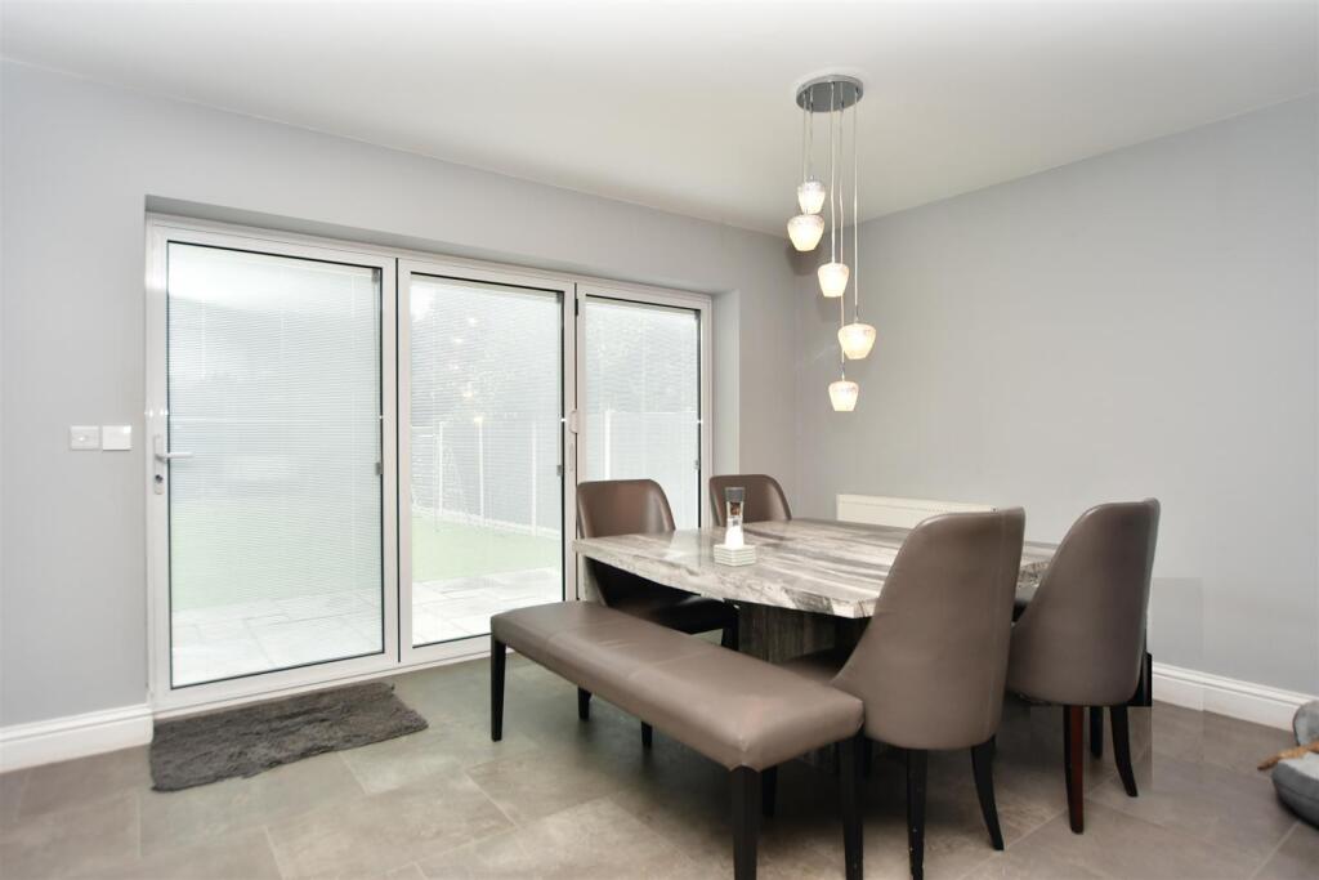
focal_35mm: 19
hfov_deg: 86.9
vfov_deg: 64.6
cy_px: 440
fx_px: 696
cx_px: 660
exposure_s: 1/60
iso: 160
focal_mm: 13
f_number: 4.5
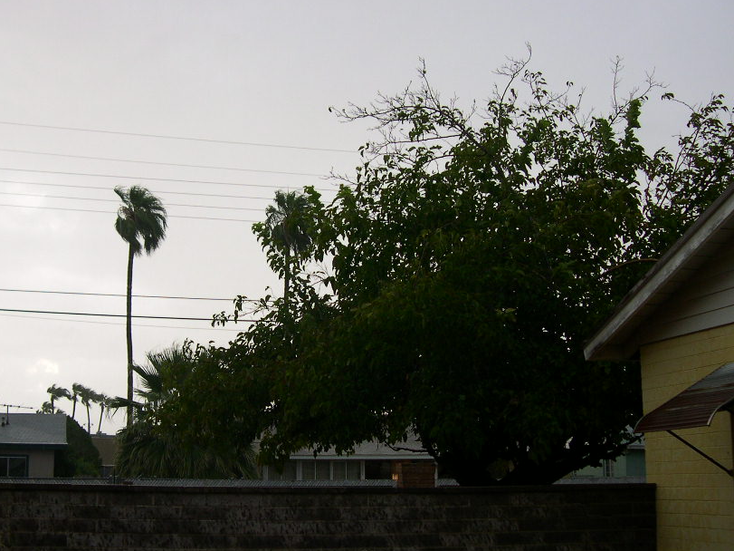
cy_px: 293
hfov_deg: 39.5
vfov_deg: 30.3
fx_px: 1018
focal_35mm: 48
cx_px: 286
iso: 100
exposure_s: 1/59.9
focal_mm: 8
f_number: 2.8
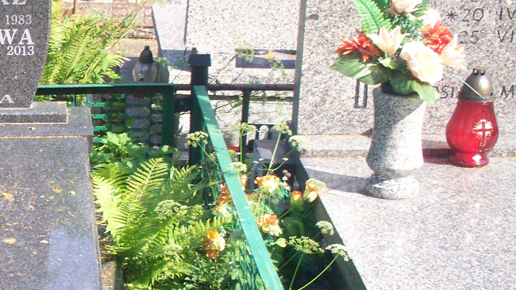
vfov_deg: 13.0
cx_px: -76
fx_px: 1273
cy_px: 206
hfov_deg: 21.5
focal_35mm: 93
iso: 100
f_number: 4.5
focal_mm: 6
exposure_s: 1/174
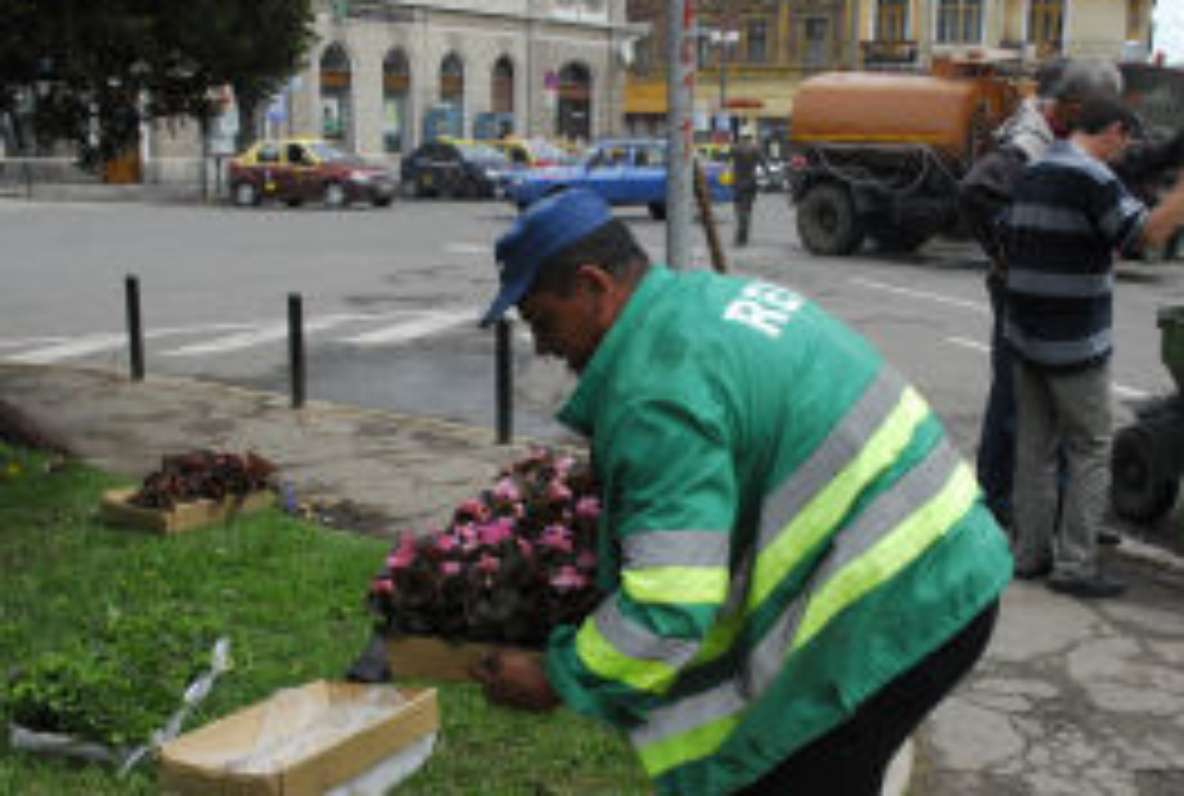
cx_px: 648
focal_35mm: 41
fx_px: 1352
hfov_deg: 47.2
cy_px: 573
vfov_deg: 32.4
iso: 1000
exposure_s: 1/2000
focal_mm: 18
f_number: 6.3
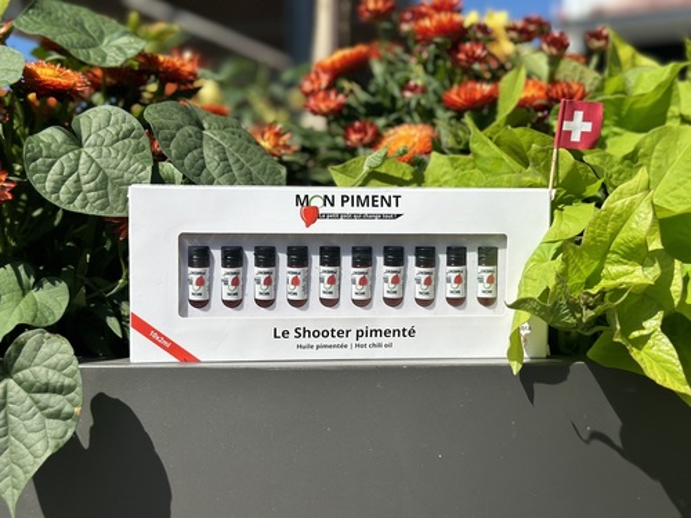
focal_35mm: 48
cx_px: 346
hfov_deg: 39.7
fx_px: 958
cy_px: 259
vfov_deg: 30.3
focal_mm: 6.86
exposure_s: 1/8929
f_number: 1.78
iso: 100
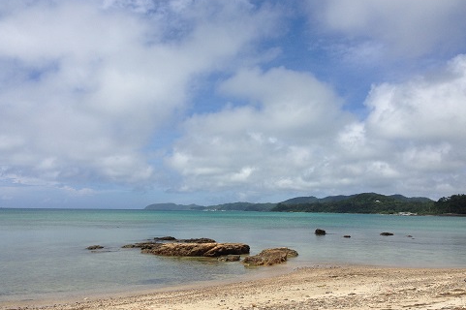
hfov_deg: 54.5
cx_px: 230
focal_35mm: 35
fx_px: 453
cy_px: 152
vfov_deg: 37.8
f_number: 2.4
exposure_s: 1/3012
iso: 50
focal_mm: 4.12
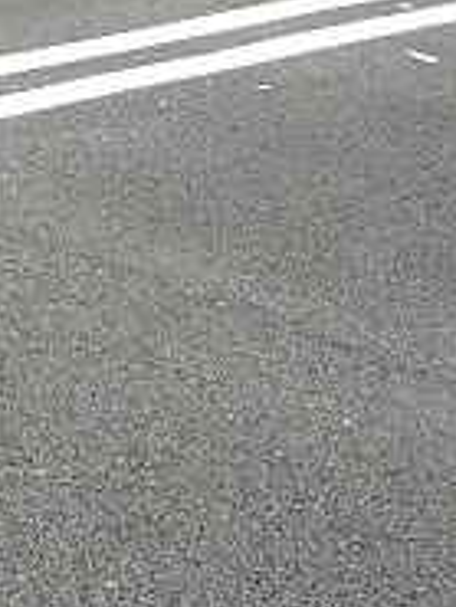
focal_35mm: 114
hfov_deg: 11.9
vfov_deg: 17.2
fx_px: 2000
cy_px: 174
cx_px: -397
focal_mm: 5.5
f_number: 2.8
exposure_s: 1/160
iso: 100
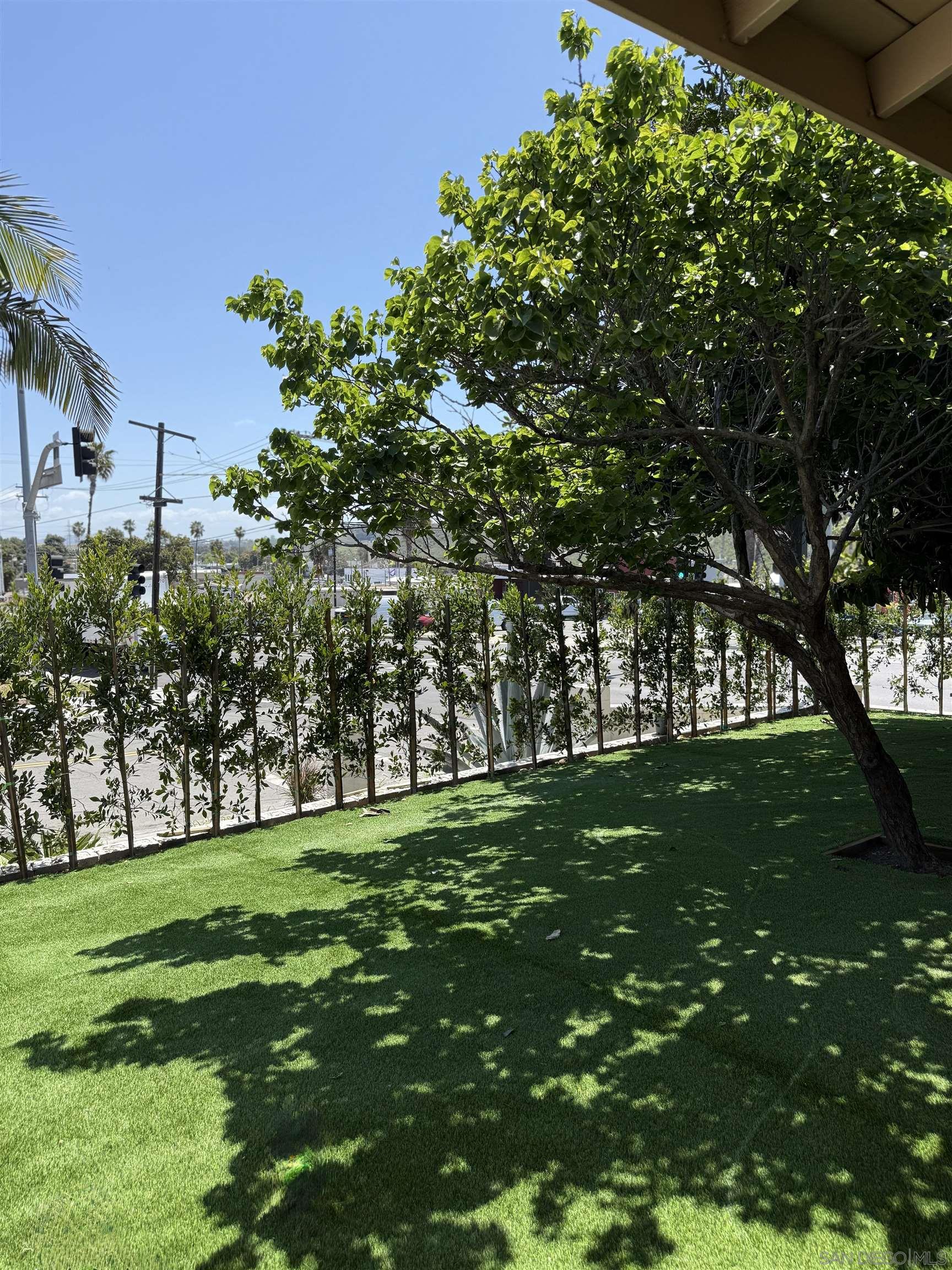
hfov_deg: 56.8
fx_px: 880
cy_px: 635
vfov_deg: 71.6
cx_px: 476
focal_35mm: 24
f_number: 1.78
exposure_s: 1/2525
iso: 80
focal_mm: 6.76
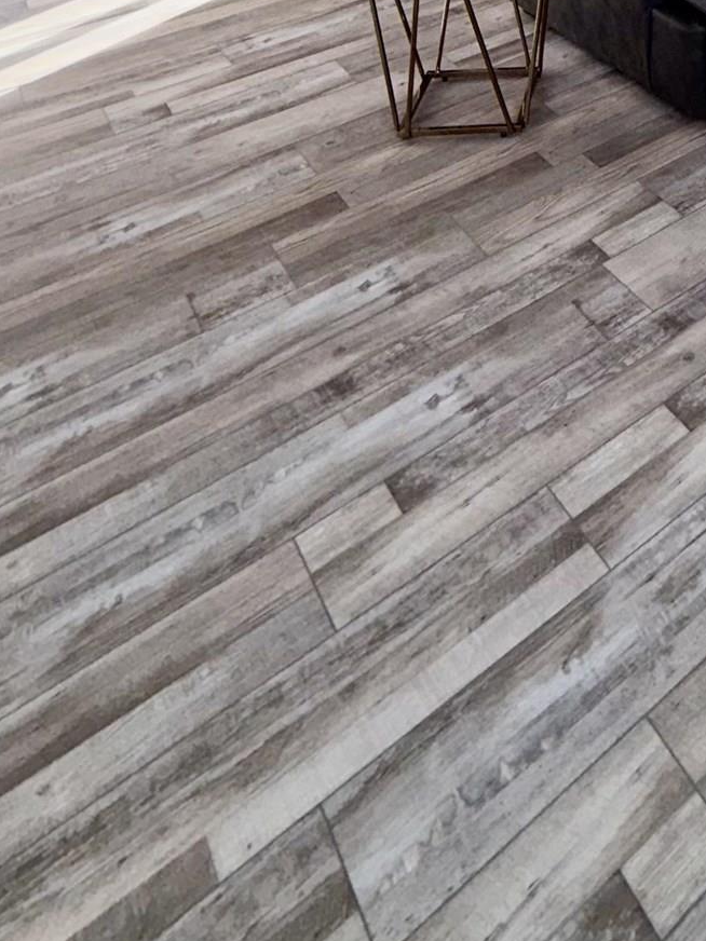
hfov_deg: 34.4
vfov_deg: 36.8
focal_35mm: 37
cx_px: 739
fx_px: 1006
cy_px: -219
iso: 40
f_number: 2.2
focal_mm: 2.22
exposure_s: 1/120
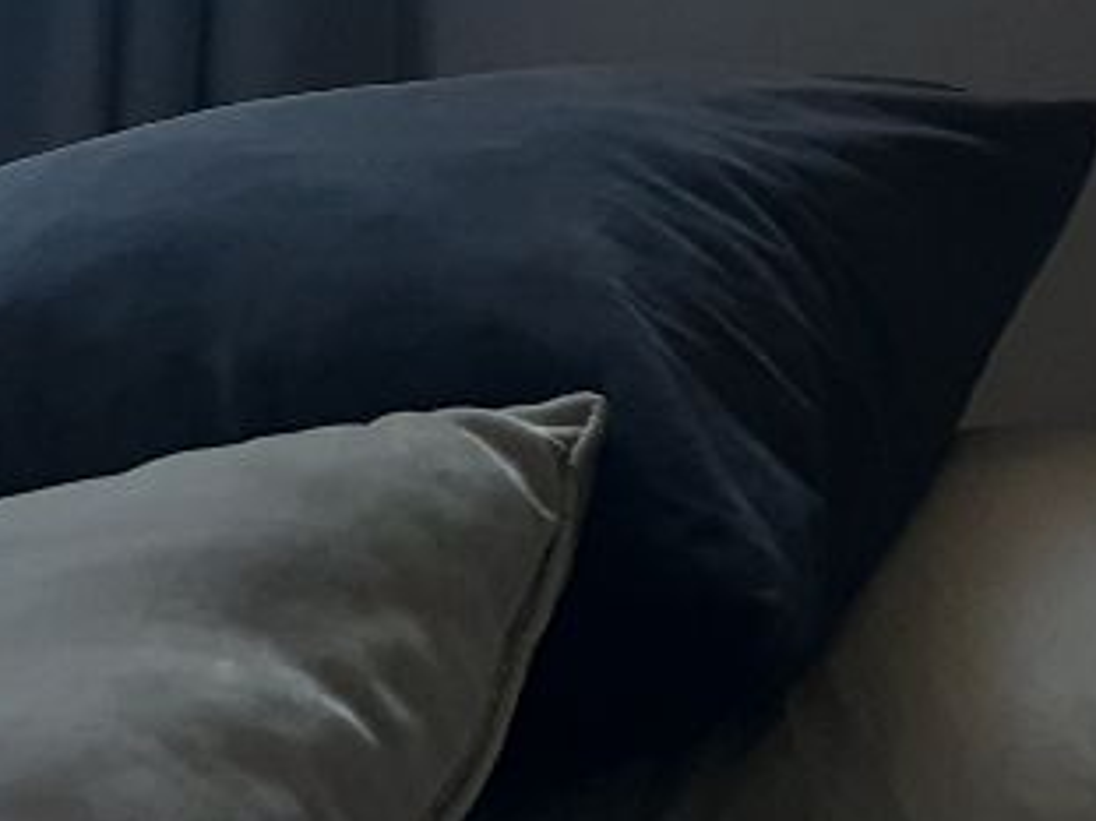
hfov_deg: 15.5
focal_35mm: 117
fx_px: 3703
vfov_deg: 12.4
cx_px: -564
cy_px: -162
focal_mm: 3.92
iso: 80
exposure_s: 1/100
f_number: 1.7
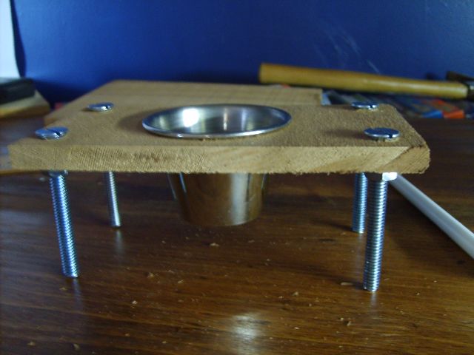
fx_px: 479
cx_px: 237
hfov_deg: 52.6
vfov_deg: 40.7
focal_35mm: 35
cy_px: 178
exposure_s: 1/4
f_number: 2.8
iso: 140
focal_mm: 5.8
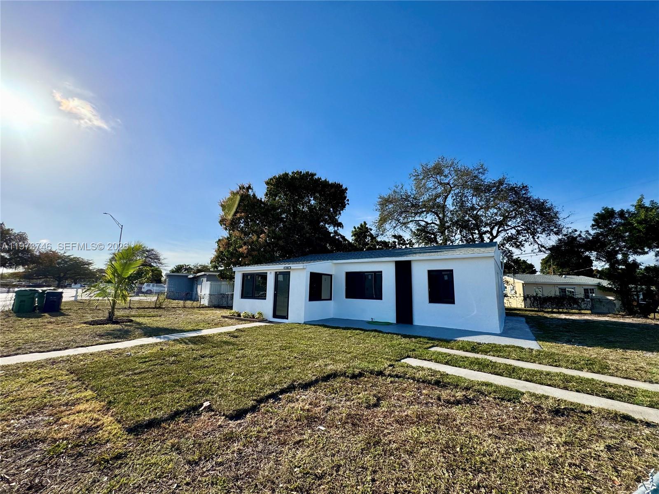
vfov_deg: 85.7
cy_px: 247
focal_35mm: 14
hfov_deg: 102.1
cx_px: 330
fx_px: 267
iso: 50
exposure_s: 1/1672
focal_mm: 2.22
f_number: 2.2
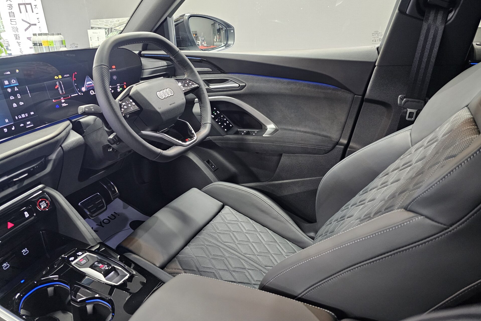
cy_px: 141
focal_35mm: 24
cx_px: 241
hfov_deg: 73.7
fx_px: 321
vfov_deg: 53.0
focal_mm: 6.3
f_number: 1.7
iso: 640
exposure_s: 1/50
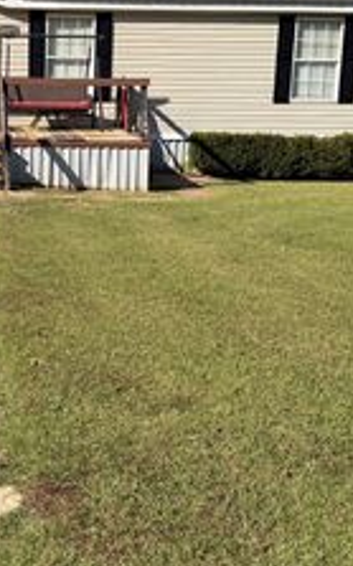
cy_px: 240
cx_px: 36
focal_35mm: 57
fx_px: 879
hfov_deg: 22.2
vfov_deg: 35.6
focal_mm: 6.76
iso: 80
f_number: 1.78
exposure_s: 1/5714
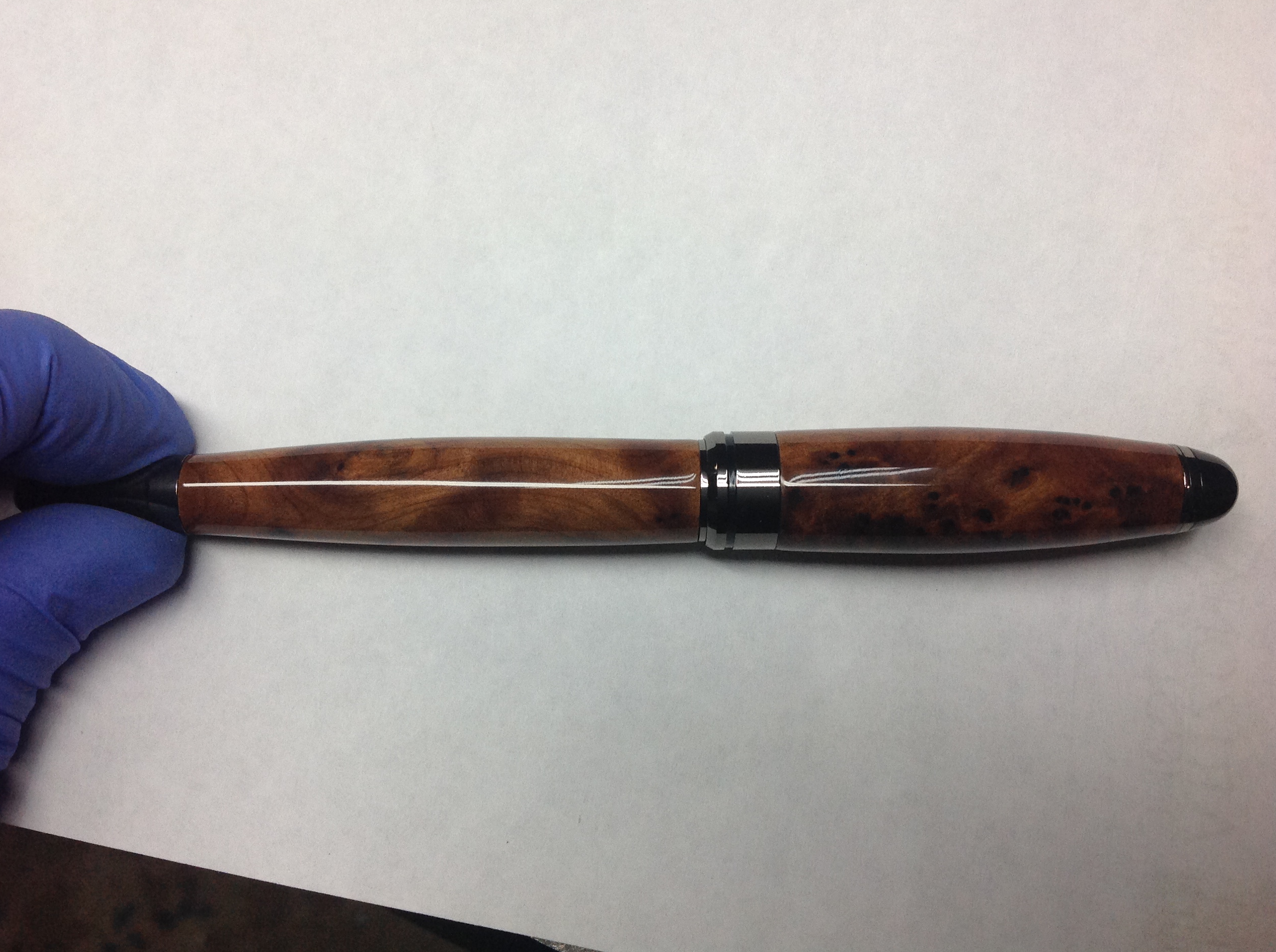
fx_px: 1325
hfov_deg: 51.4
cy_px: 466
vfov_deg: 39.6
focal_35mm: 36
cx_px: 626
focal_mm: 4.28
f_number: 2.4
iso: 100
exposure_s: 1/120
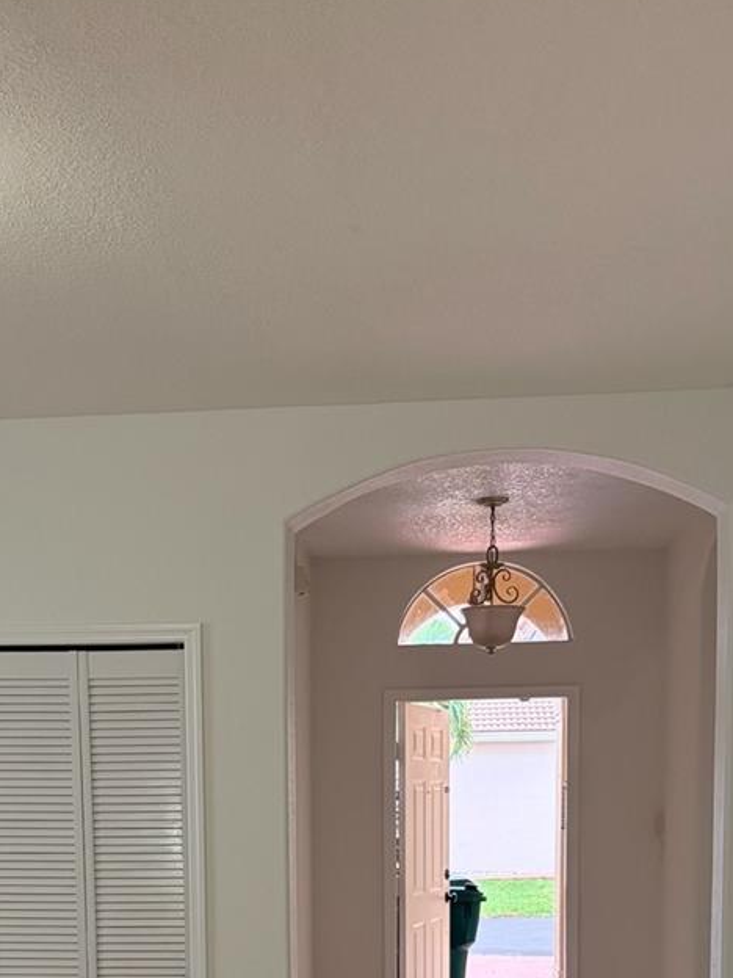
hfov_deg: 29.0
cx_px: 276
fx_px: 1412
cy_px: 918
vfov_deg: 35.4
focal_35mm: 50
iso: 160
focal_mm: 5.96
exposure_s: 1/60
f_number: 1.6
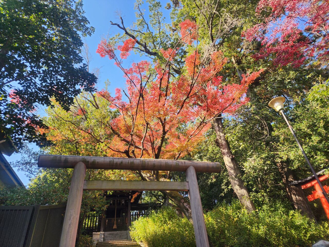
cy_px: 124
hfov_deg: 73.9
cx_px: 164
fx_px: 219
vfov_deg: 58.9
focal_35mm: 23
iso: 12
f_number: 1.8
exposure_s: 1/214
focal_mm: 6.4
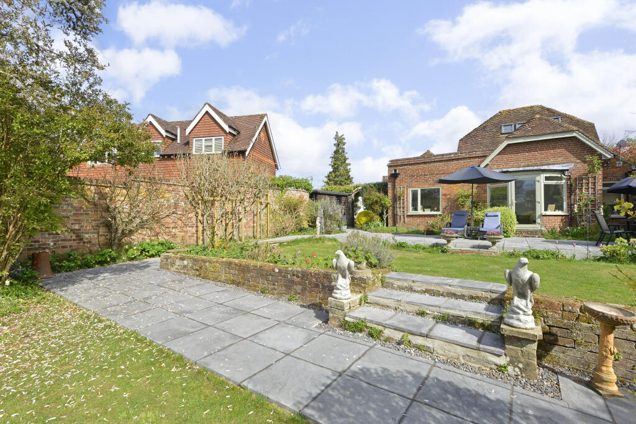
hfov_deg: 96.7
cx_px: 318
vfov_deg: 73.8
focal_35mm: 16
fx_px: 283
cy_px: 212
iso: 400
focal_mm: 16
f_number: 14
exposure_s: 1/160
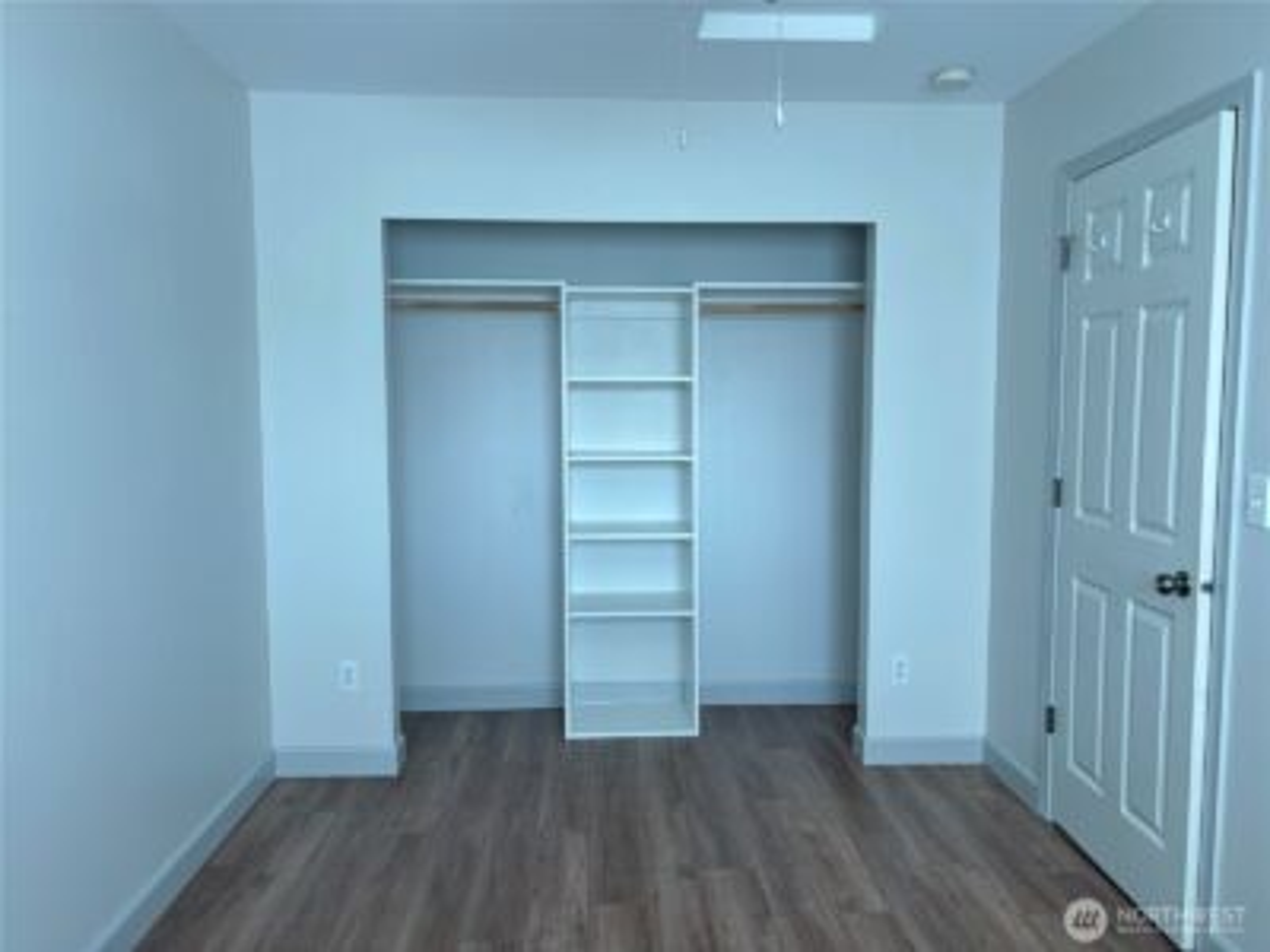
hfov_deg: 67.3
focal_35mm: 26
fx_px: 954
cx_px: 635
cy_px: 476
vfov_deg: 53.1
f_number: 1.6
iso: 100
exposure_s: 1/60
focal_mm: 5.96
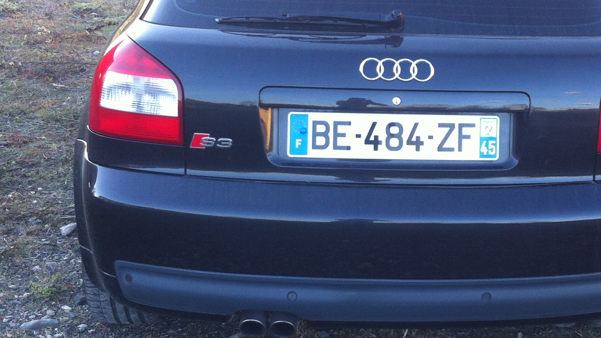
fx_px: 1132
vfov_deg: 16.9
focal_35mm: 71
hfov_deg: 29.5
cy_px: 100
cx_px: 420
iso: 80
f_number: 2.8
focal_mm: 3.85
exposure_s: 1/60
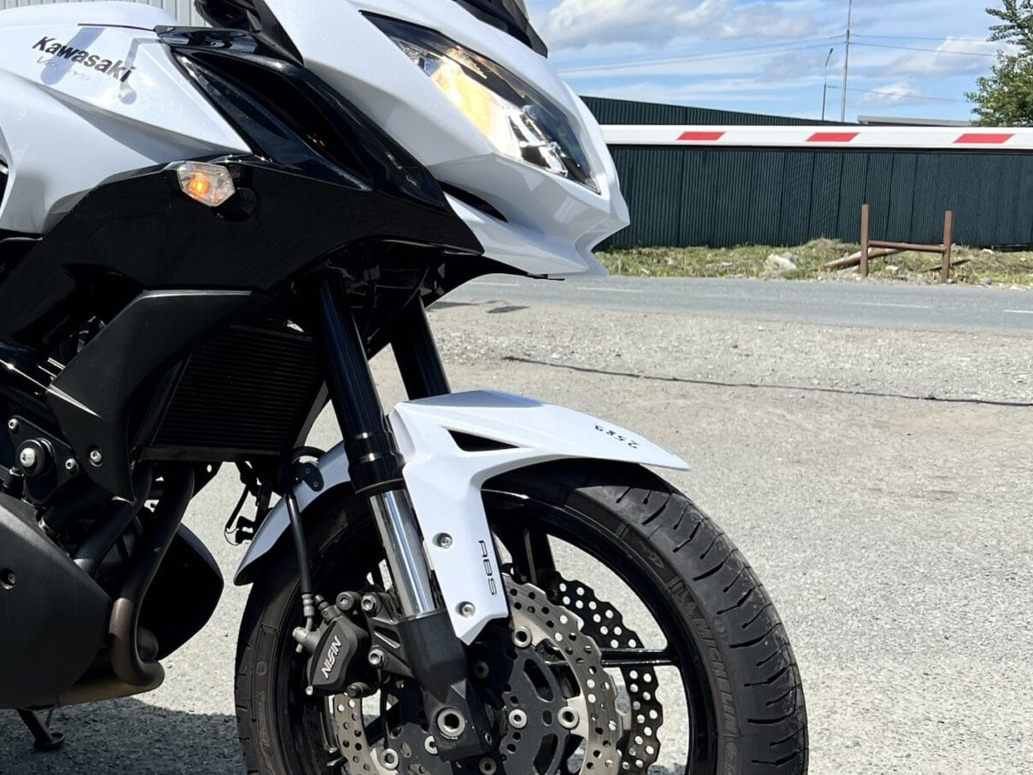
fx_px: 1642
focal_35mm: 55
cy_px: 334
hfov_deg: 32.1
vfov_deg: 26.5
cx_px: -6
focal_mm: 5.7
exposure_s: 1/3968
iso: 50
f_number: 1.5
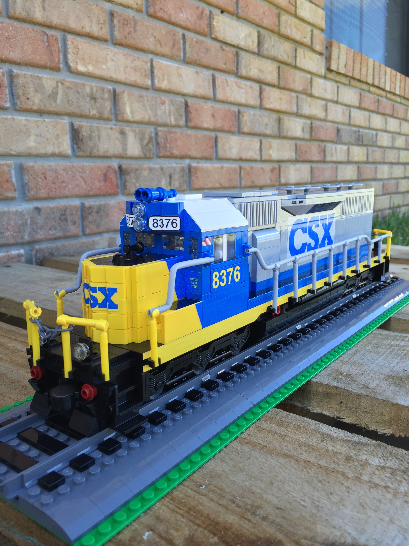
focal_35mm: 29
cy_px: 273
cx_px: 204
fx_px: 457
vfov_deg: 61.7
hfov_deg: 48.2
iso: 32
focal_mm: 4.15
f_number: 2.2
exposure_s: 1/145
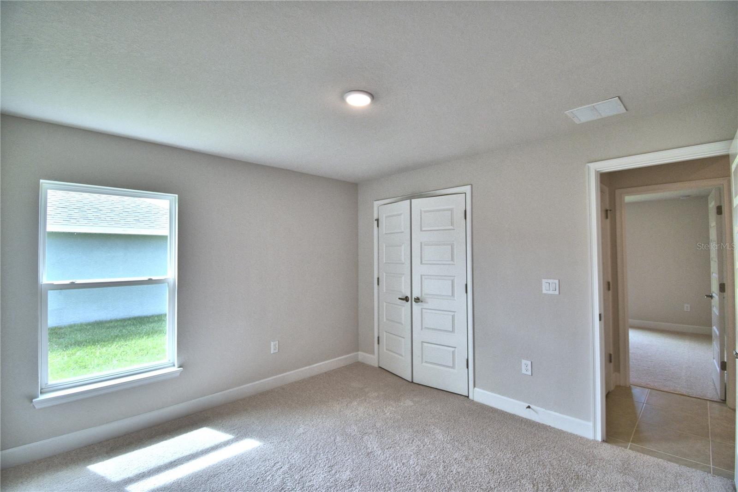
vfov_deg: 77.3
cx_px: 369
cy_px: 246
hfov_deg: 100.4
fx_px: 307
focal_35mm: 15
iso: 200
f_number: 4.5
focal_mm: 10
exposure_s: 1/160
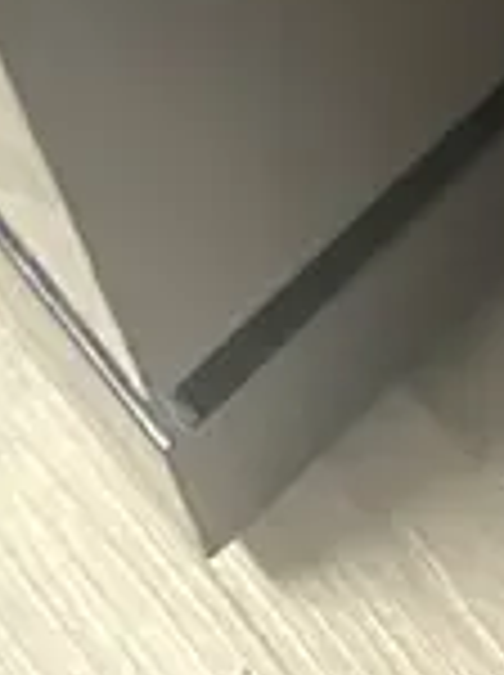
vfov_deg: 9.3
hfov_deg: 8.3
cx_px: 1184
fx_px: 3193
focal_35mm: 164
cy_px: -1436
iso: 500
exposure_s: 1/50
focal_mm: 6.86
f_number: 1.78
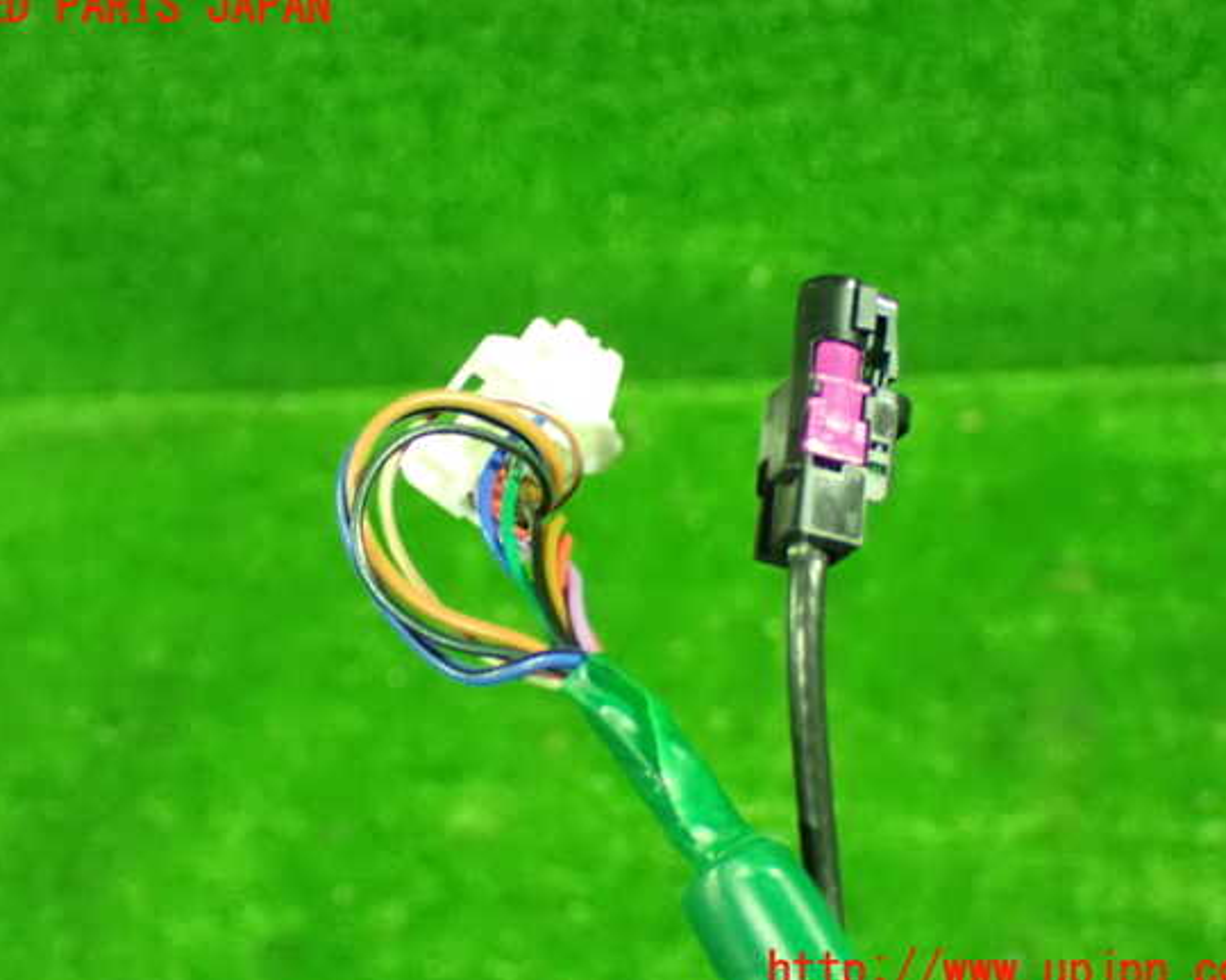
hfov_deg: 36.7
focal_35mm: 51
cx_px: 599
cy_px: 490
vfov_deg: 29.7
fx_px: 1851
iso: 1600
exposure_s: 1/20
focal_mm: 8.4
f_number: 3.1
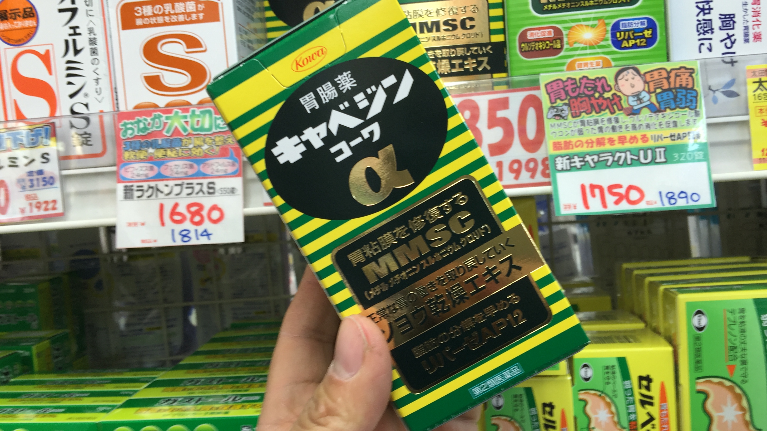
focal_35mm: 32
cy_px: 220
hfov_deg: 61.0
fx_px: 651
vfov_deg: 36.7
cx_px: 380
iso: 40
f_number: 2.2
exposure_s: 1/60
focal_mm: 4.15
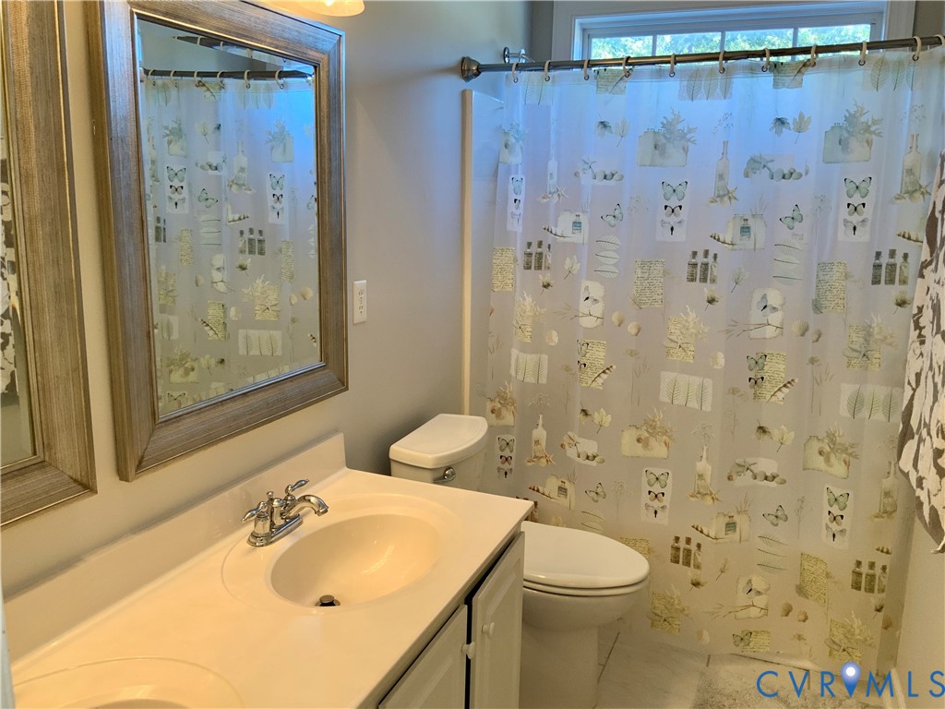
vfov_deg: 48.2
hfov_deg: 61.7
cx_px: 472
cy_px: 354
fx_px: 792
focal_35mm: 29
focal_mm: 3
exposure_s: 1/60
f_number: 1.8
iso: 50
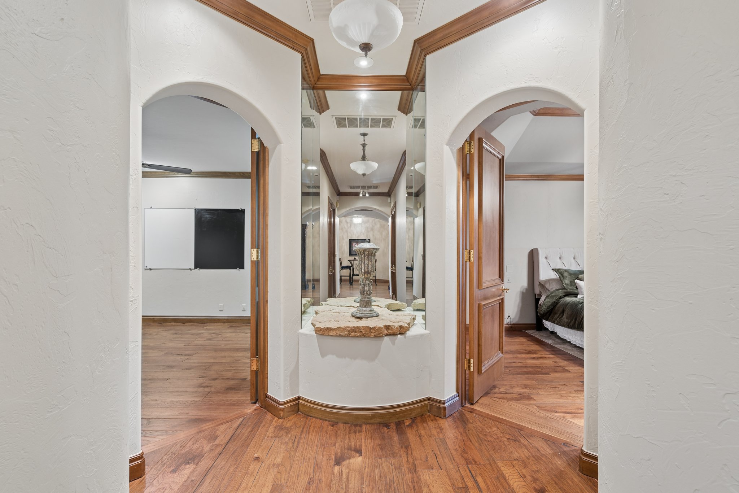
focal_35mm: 16
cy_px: 246
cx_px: 370
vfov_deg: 73.8
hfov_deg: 96.7
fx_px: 328
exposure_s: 1/4
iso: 200
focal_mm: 16
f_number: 7.1
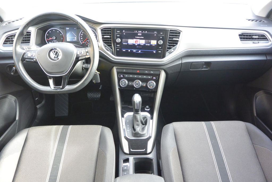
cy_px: 91
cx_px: 136
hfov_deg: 67.4
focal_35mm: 27
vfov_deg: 47.9
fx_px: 204
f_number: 3.5
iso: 560
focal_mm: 10
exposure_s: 1/60
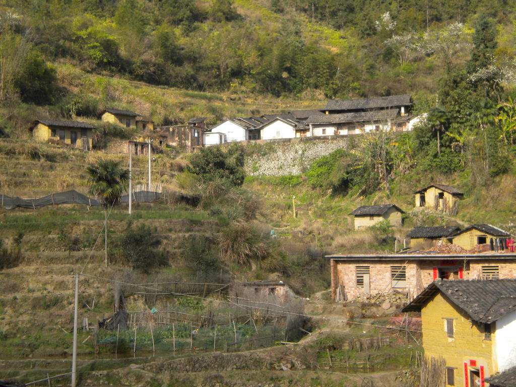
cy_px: 194
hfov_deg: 24.7
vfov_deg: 18.7
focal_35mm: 79
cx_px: 258
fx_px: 1178
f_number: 7.2
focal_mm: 14.3
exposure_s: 1/144
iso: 80
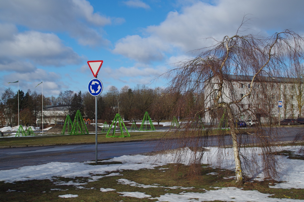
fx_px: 438
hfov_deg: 38.2
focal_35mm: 52
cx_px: 160
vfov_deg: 25.9
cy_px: 105
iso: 100
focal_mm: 33
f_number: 8
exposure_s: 1/400
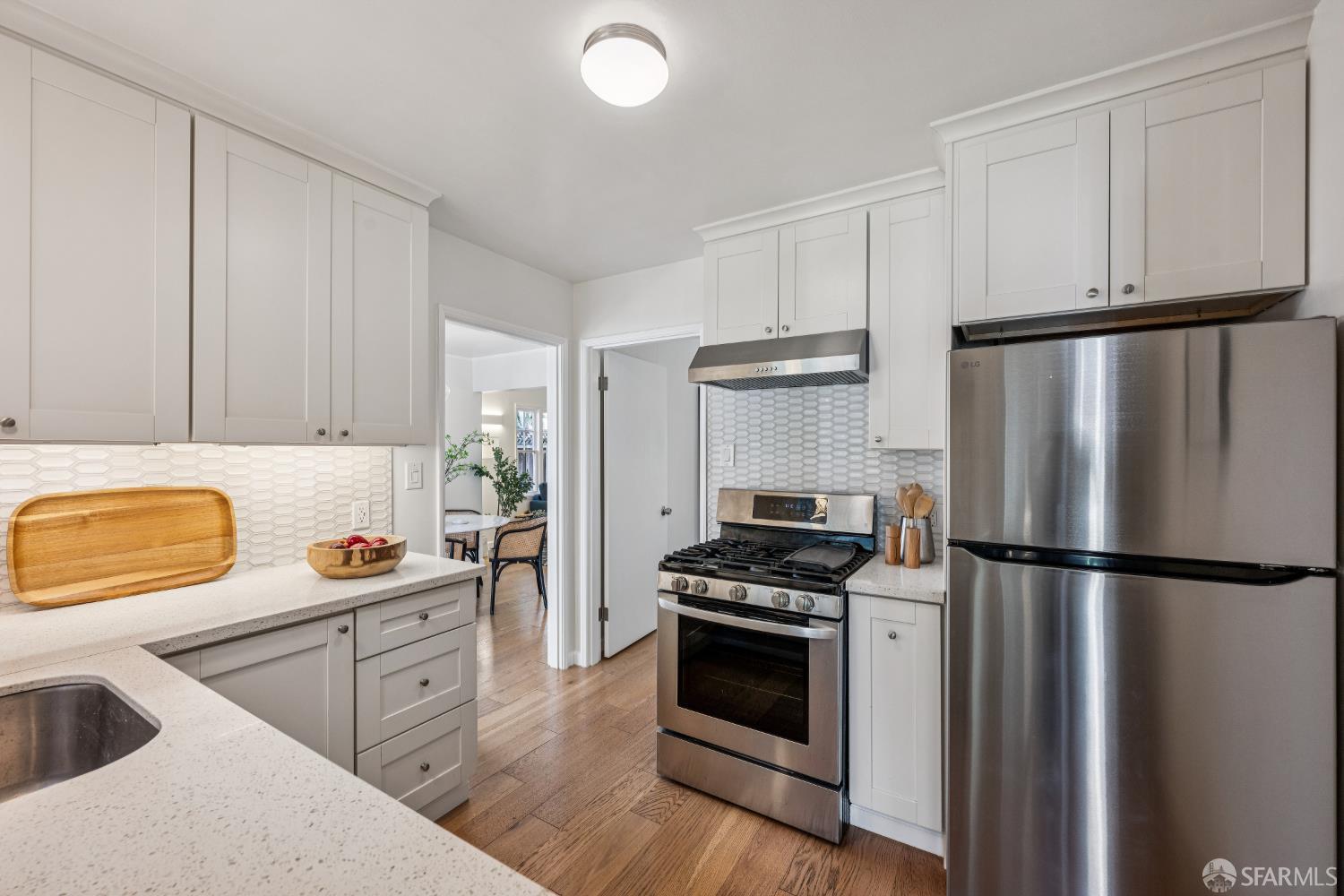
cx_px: 672
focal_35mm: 14
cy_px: 448
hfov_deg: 104.3
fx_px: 523
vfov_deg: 81.2
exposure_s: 1/13
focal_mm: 14
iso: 100
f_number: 8
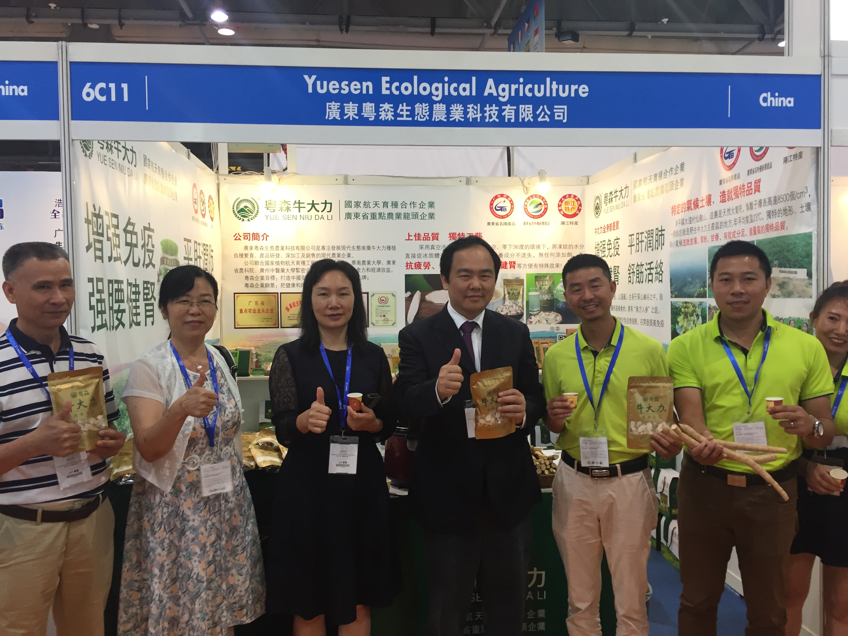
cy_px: 318
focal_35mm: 29
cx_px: 424
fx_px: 710
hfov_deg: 61.7
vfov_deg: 48.2
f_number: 2.2
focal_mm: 4.15
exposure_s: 1/33
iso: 80
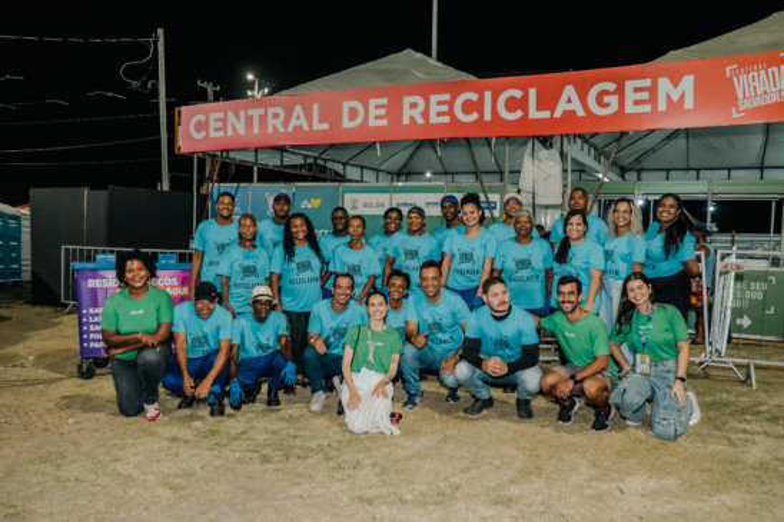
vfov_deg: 43.6
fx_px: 653
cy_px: 261
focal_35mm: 30
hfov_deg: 61.9
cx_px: 392
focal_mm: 20
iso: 1600
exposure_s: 1/200
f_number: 2.8
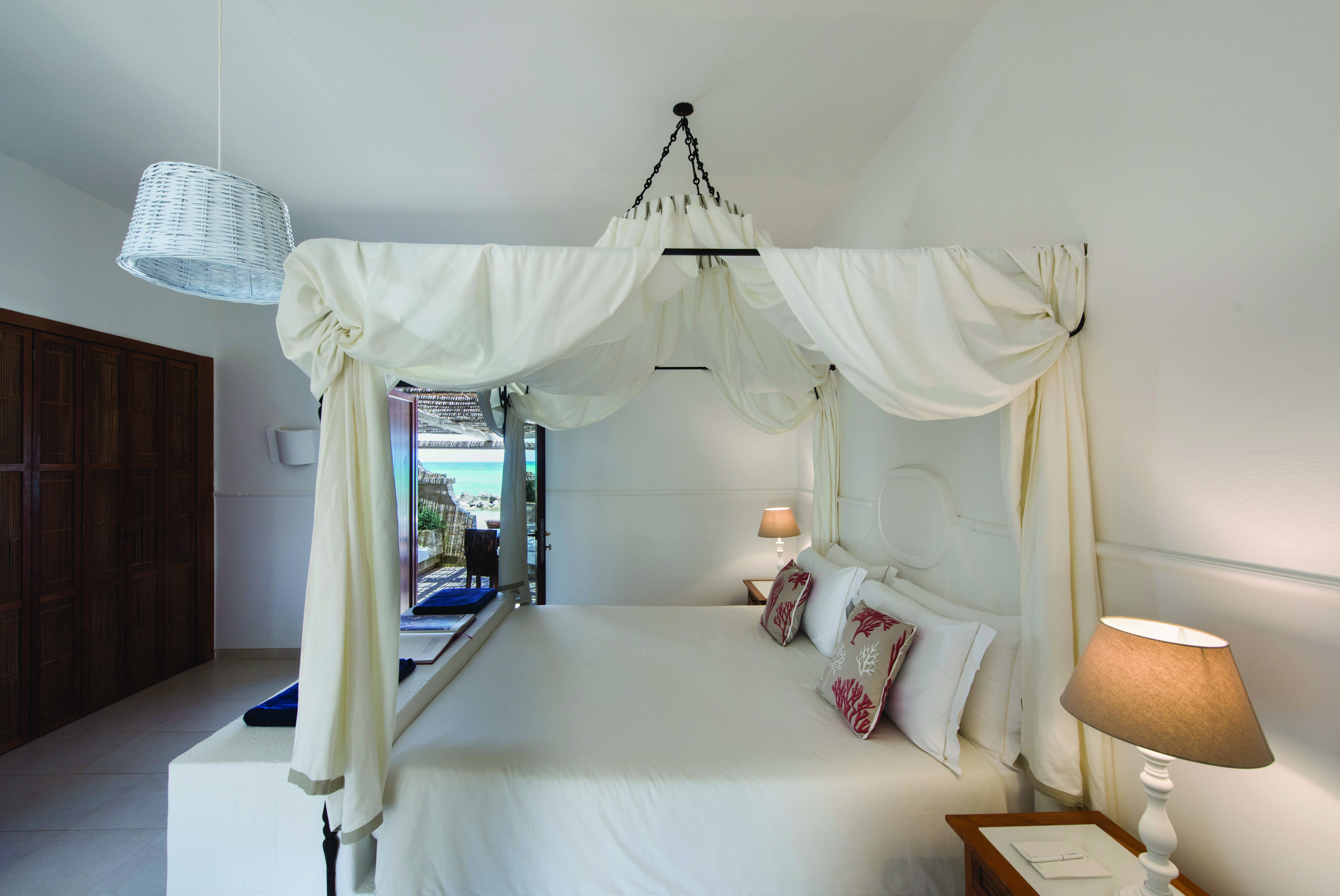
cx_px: 670
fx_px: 521
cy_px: 448
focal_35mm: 14
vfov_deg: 81.3
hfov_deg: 104.2
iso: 200
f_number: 9
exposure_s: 1/15
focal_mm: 14
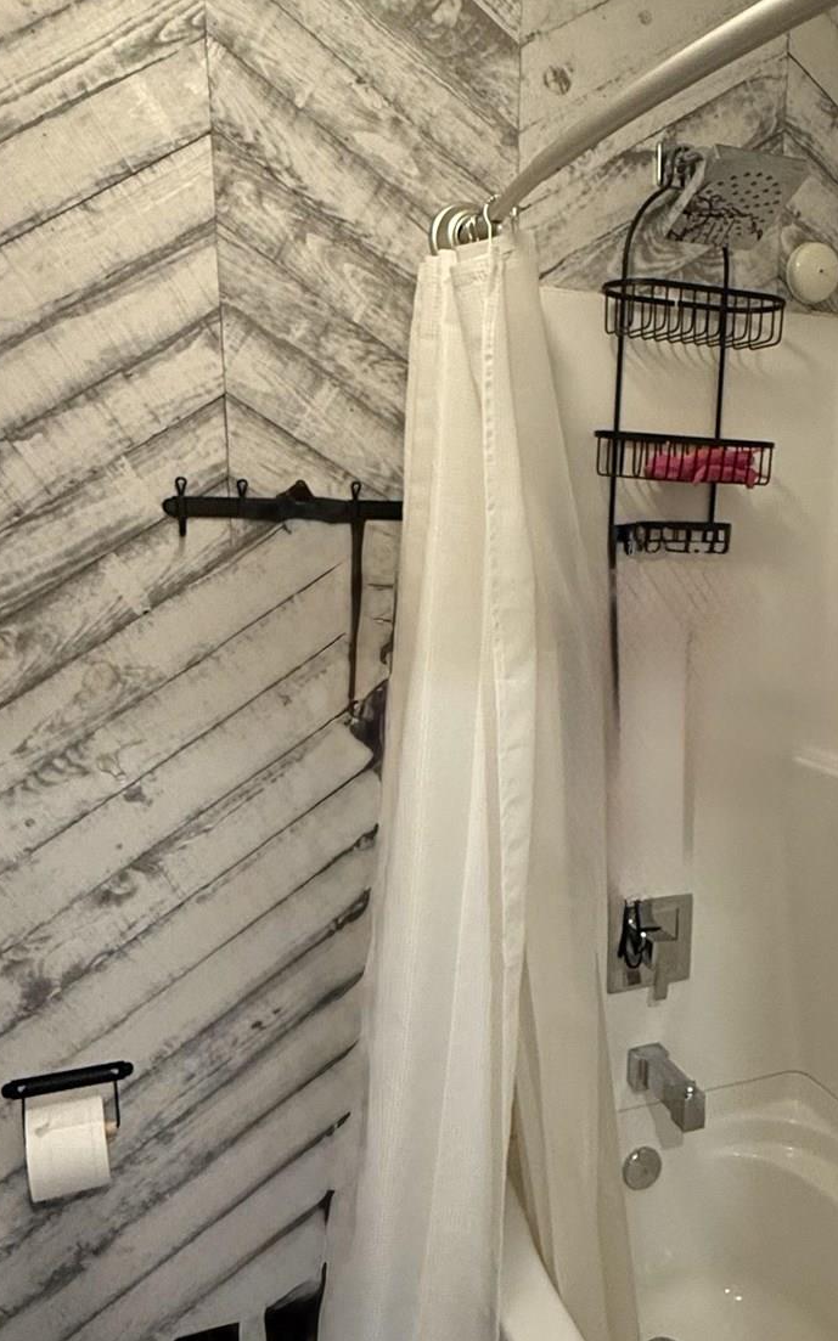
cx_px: 568
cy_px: 729
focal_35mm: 31
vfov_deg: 61.1
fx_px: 1133
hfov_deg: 40.0
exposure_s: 1/60
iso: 400
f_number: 2.2
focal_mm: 2.22
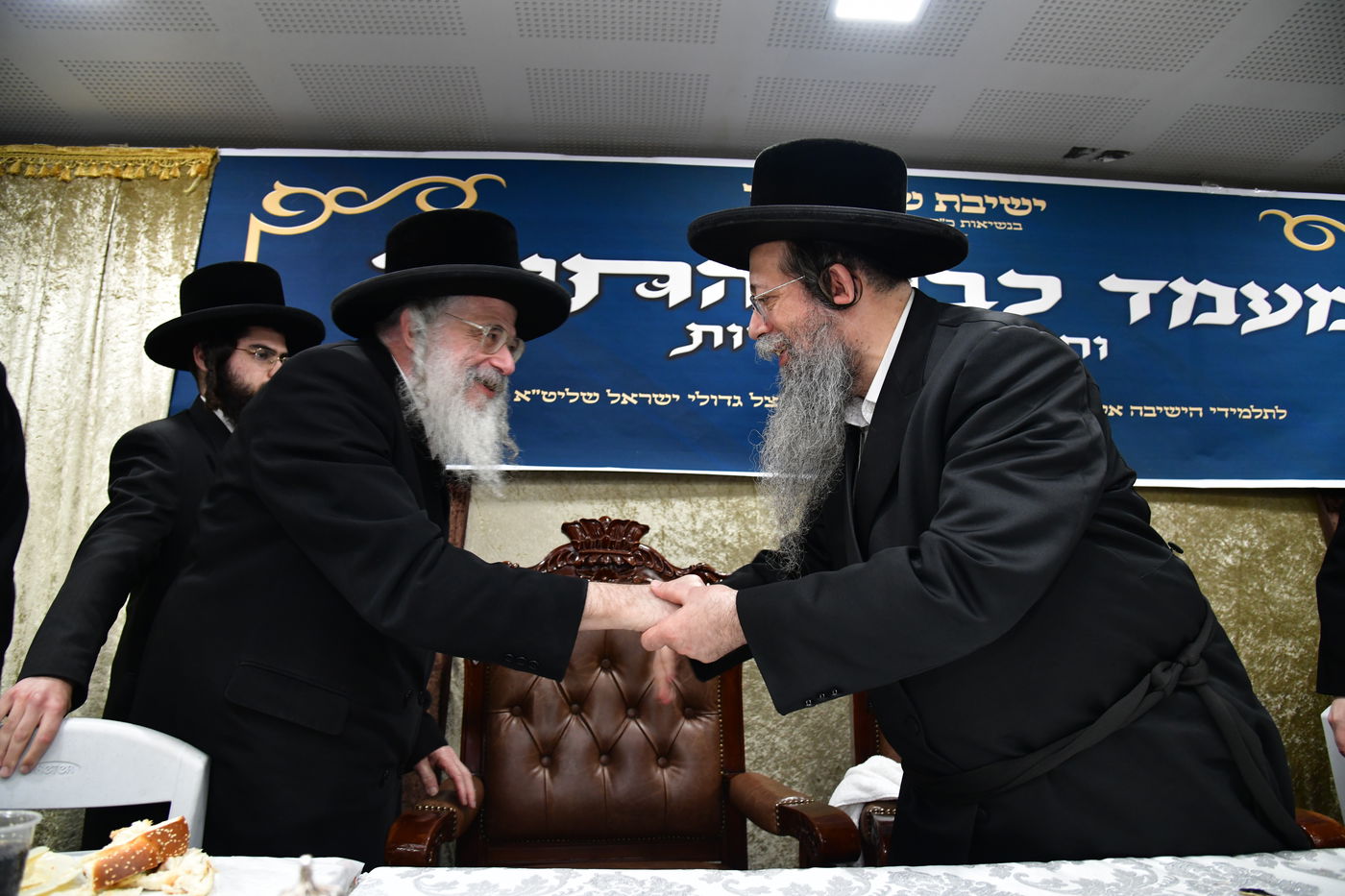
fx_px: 896
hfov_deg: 73.8
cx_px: 672
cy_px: 448
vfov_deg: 53.1
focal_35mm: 24
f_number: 5.6
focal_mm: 24
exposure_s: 1/100
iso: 2000
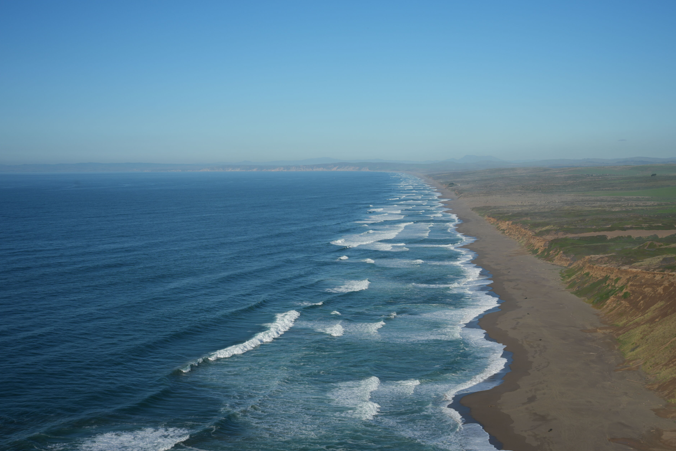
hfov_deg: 41.1
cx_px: 350
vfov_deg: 28.1
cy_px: 208
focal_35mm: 48
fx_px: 901
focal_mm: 42
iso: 100
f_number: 5.6
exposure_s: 1/1000
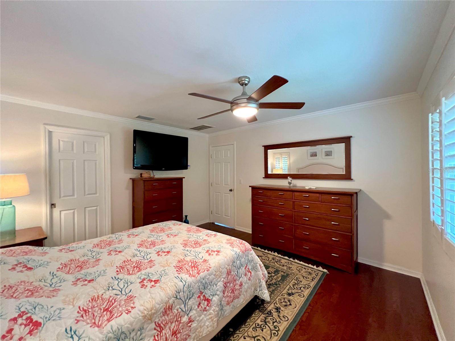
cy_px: 170
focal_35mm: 13
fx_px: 171
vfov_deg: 89.9
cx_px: 228
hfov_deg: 106.2
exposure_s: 1/60
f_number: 1.8
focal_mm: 1.57
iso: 500
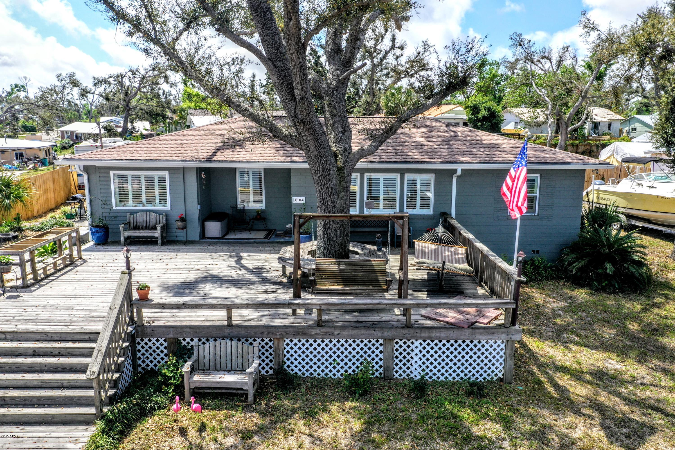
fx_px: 525
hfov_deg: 65.5
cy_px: 225
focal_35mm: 28
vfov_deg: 46.4
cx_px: 338
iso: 100
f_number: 6.3
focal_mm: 10.26
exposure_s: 1/320
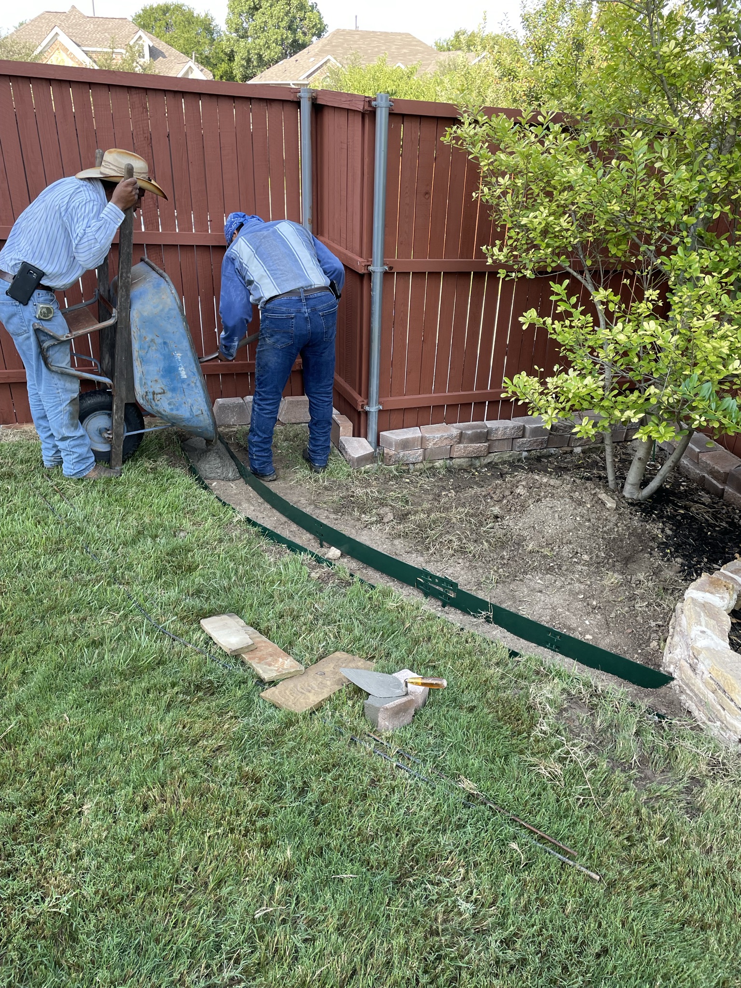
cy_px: 494
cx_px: 370
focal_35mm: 26
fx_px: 742
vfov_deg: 67.3
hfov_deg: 53.1
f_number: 1.6
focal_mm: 4.2
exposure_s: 1/223
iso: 32
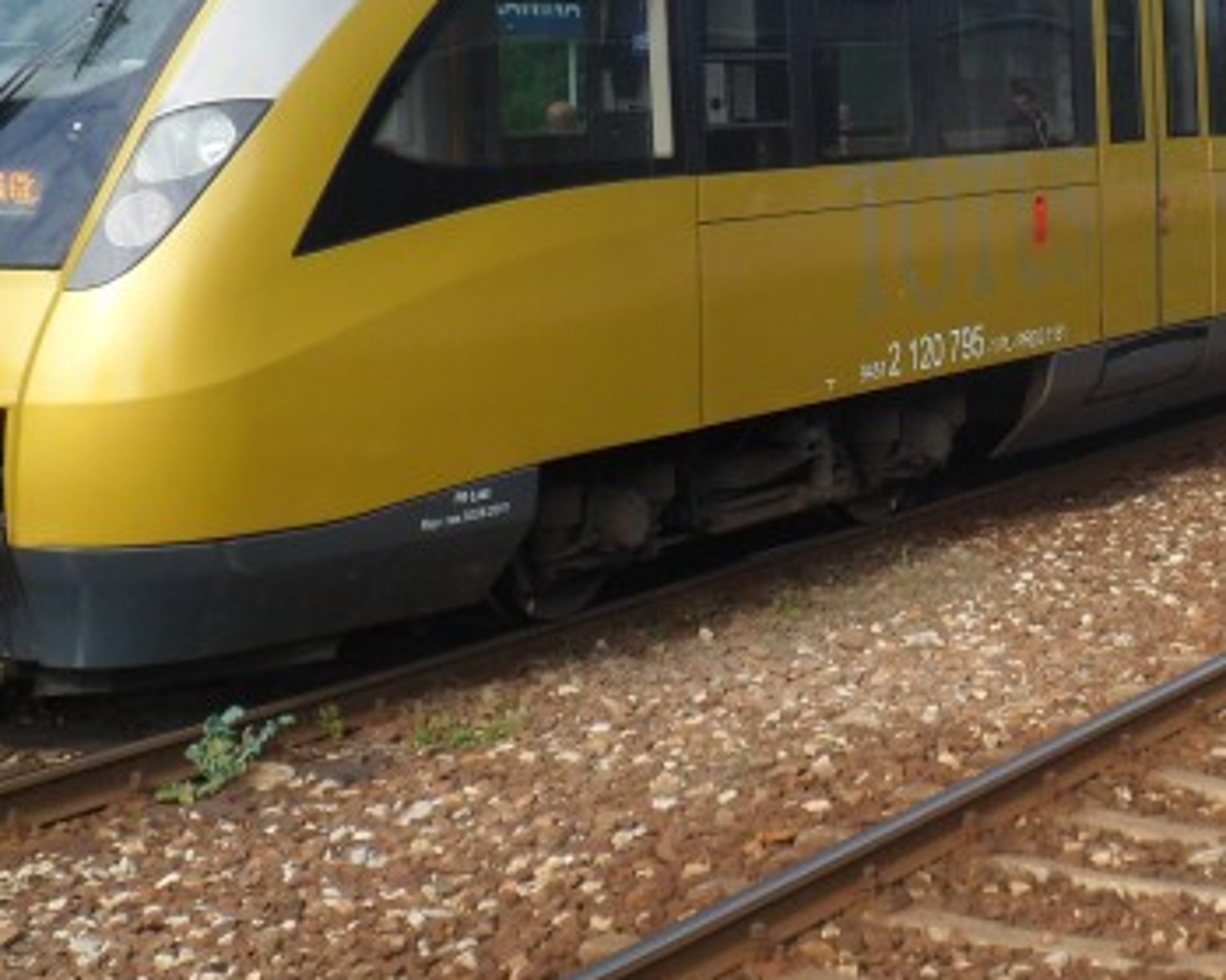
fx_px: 2757
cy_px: 200
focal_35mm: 76
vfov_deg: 19.9
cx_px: 966
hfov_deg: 24.7
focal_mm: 5.7
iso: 80
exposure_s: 1/350
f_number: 3.7
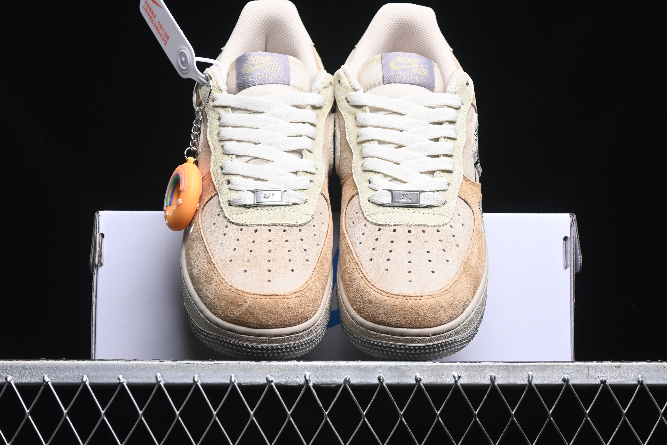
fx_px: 1389
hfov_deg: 27.0
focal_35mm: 75
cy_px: 222
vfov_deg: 18.2
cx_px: 334
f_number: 6.3
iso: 160
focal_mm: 50
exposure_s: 1/60
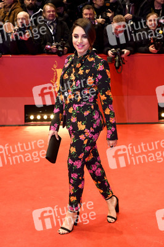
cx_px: 82
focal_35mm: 52
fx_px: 356
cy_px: 124
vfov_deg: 38.2
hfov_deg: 25.9
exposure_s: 1/125
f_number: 5.6
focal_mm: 35
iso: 1250
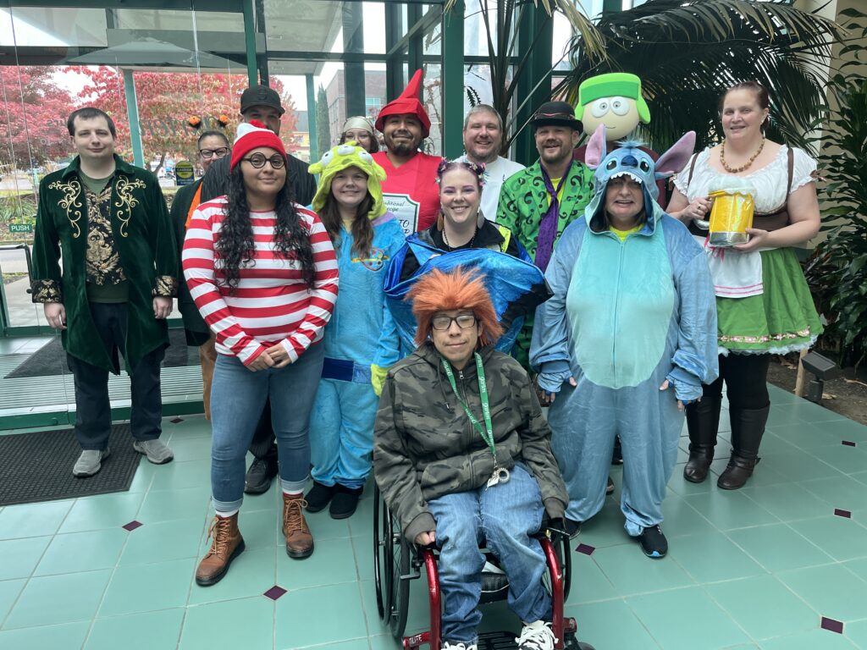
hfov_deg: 67.3
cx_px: 434
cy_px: 325
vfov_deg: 53.1
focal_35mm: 26
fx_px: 651
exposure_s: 1/117
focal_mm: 5.1
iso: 125
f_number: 1.6
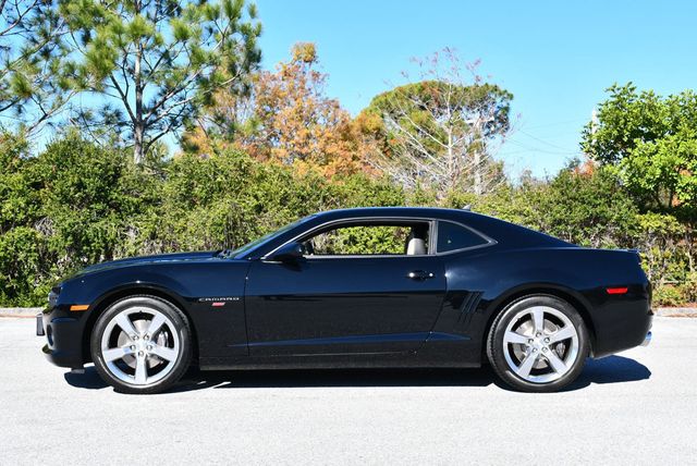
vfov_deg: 25.1
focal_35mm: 54
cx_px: 348
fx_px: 1046
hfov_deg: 36.8
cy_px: 233
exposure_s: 1/250
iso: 140
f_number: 8
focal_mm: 27
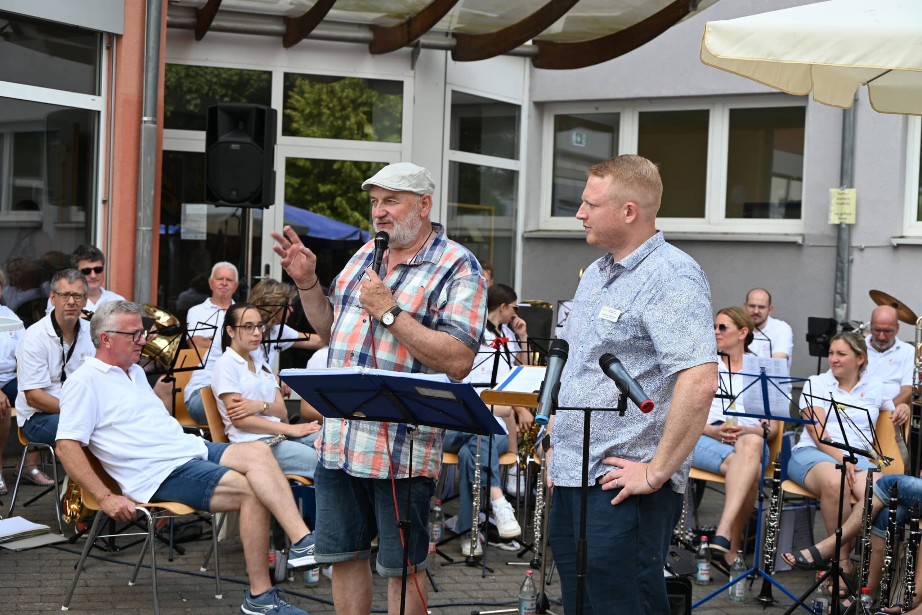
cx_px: 461
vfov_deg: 25.1
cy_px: 308
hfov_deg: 36.9
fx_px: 1383
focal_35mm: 54
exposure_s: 1/250
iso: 180
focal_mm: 54
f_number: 5.6
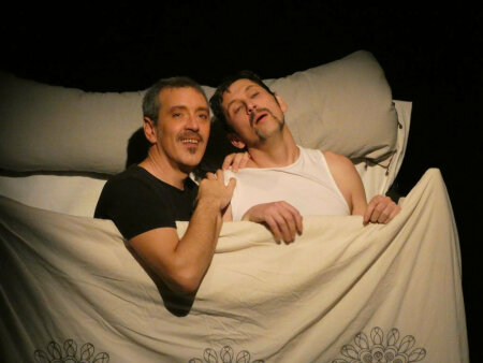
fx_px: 3029
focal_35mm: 217
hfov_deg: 9.1
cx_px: 242
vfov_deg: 6.9
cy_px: 182
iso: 1600
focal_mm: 38.9
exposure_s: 1/125
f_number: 5.5
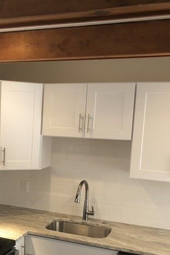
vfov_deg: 40.7
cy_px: 167
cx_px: 18
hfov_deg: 27.1
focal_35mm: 48
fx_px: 340
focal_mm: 3.99
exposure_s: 1/30
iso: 32
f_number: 1.8
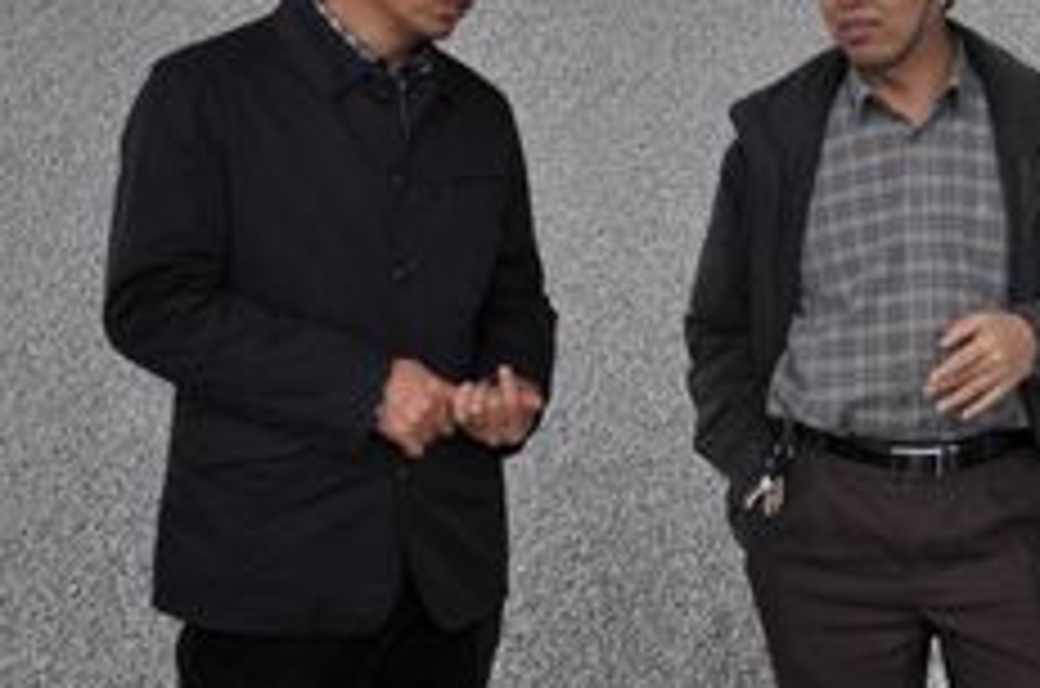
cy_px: 130
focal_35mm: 78
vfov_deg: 17.3
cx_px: 900
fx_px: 2249
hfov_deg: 25.4
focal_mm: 24
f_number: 3.8
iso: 200
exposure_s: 1/400
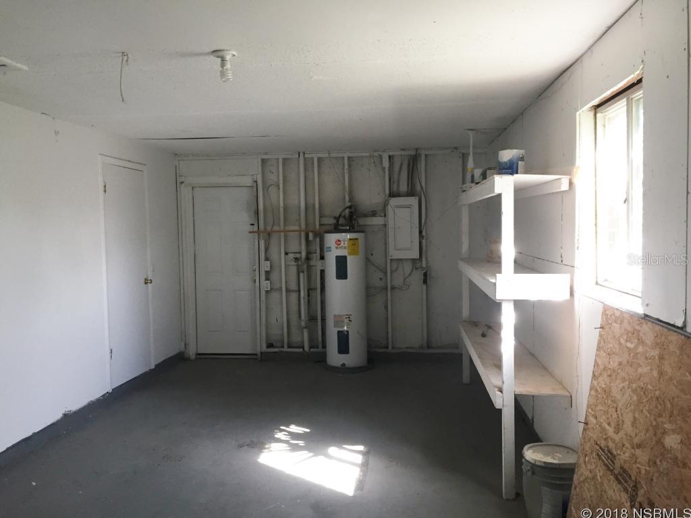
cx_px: 346
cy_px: 259
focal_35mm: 29
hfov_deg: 61.7
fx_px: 579
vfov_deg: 48.2
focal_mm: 4.15
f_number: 2.2
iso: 50
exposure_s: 1/30
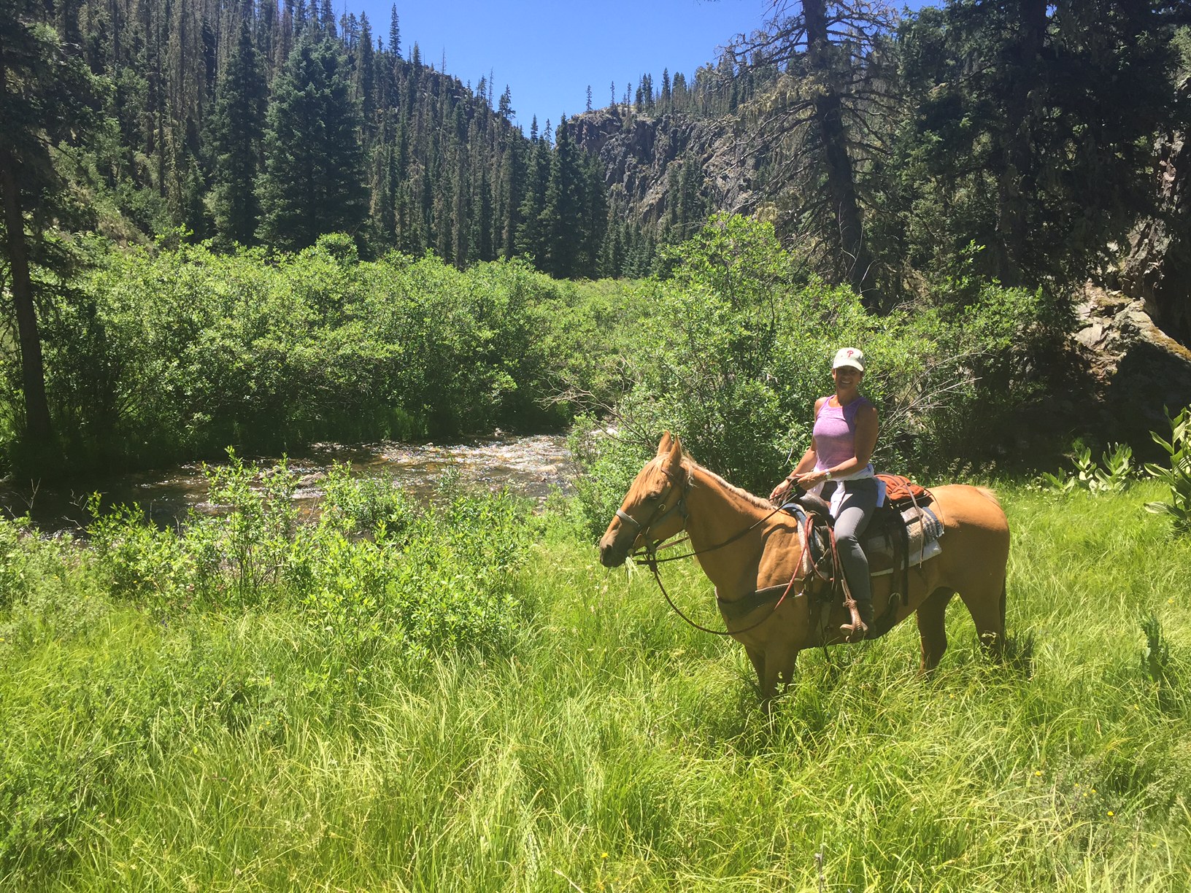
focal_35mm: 29
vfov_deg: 48.2
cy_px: 446
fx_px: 998
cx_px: 596
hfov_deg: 61.7
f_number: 2.2
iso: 32
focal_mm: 4.15
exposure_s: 1/732
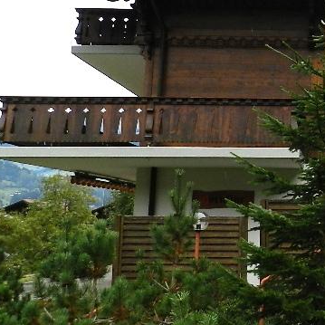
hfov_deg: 27.2
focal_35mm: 58
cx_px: 352
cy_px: 94
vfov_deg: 29.2
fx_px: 616
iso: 160
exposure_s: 1/320
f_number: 3.4
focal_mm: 4
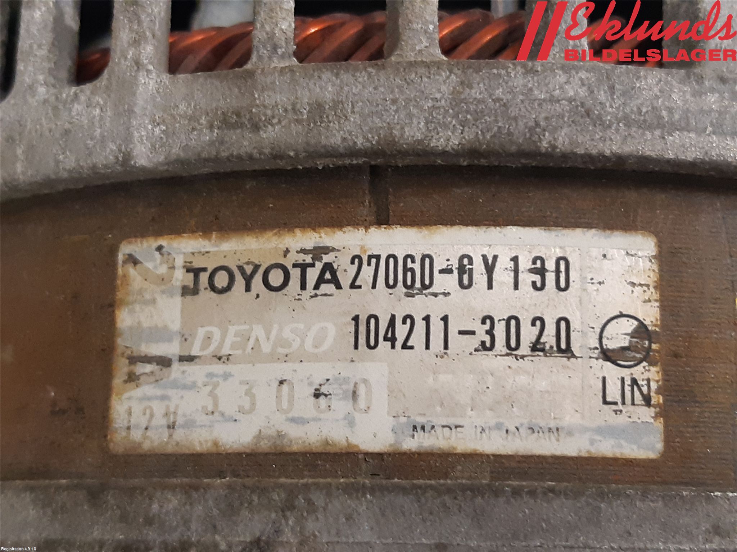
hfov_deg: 67.3
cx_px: 368
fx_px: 554
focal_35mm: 26
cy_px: 276
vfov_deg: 53.1
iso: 200
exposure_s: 1/33
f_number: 1.7
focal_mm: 3.93
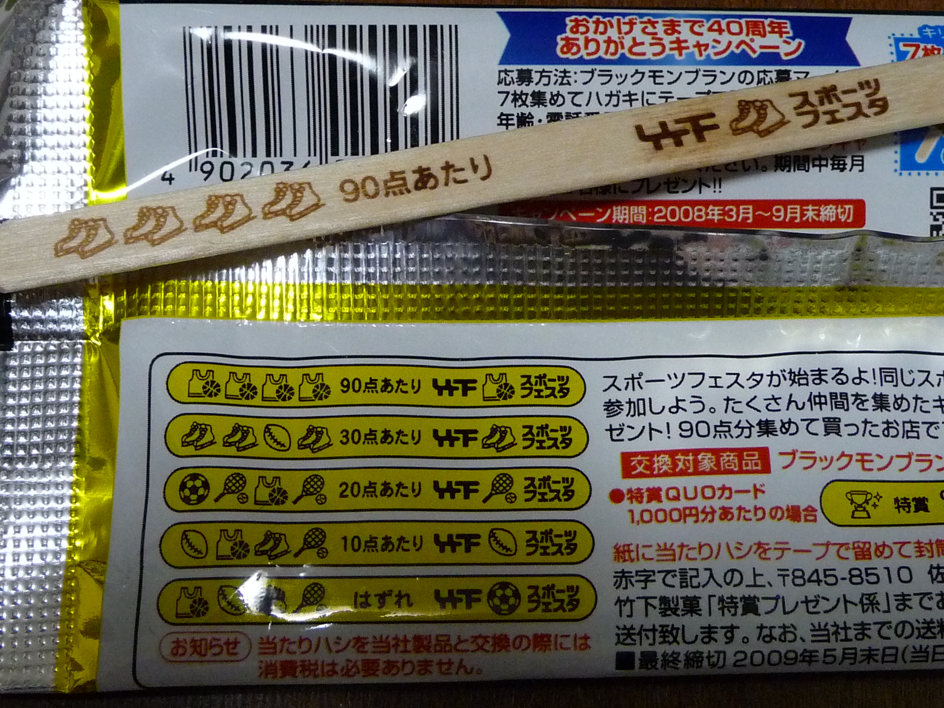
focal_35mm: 60
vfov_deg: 24.4
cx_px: 472
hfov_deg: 32.2
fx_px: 1636
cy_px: 354
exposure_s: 1/20
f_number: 3.7
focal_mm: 6
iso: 400
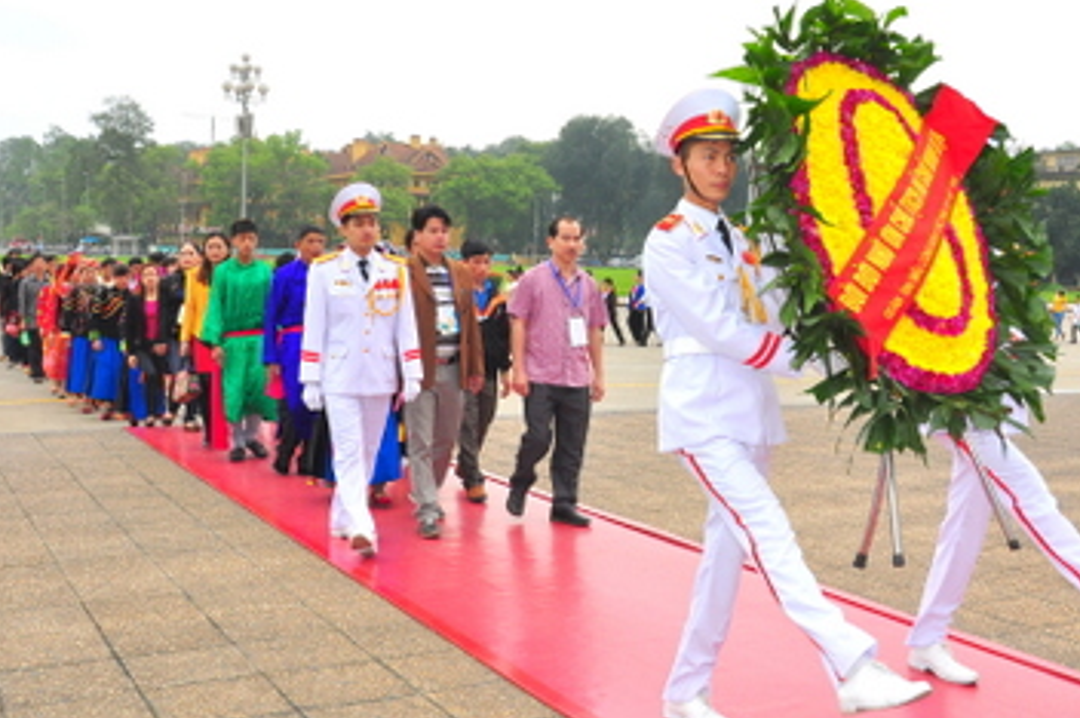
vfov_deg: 30.0
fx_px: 1340
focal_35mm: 45
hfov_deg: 43.7
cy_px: 350
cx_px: 638
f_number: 9
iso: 320
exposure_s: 1/200
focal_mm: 21
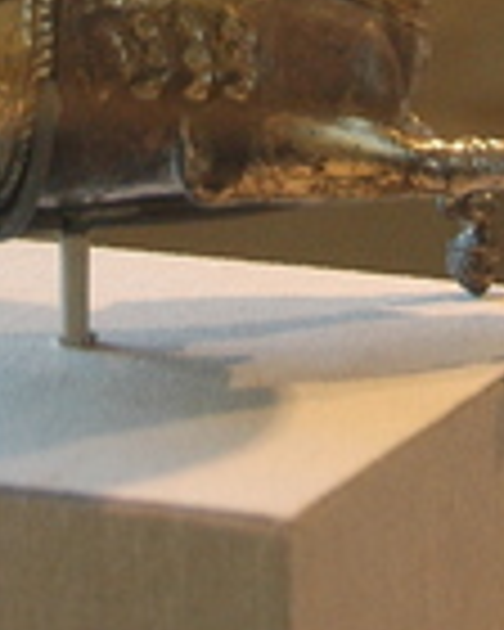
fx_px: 5202
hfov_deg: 5.5
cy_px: -542
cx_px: 176
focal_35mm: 279
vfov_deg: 6.7
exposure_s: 1/80
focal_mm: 42
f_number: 4.5
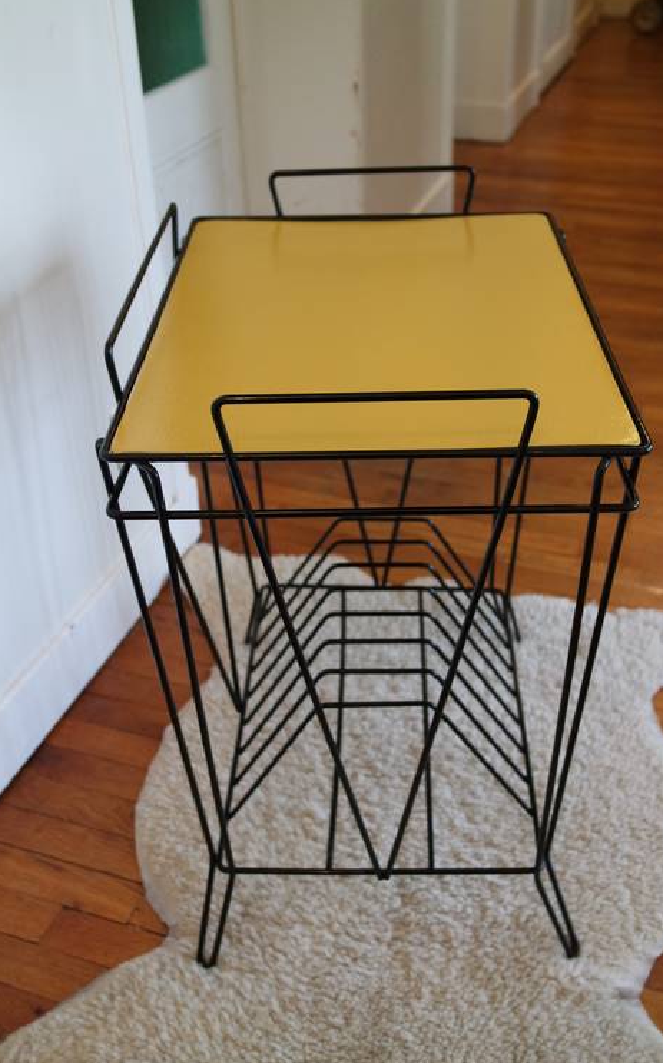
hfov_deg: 33.5
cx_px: 359
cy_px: 520
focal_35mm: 38
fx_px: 1100
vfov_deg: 51.6
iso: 1600
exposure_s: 1/50
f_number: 3.5
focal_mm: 24
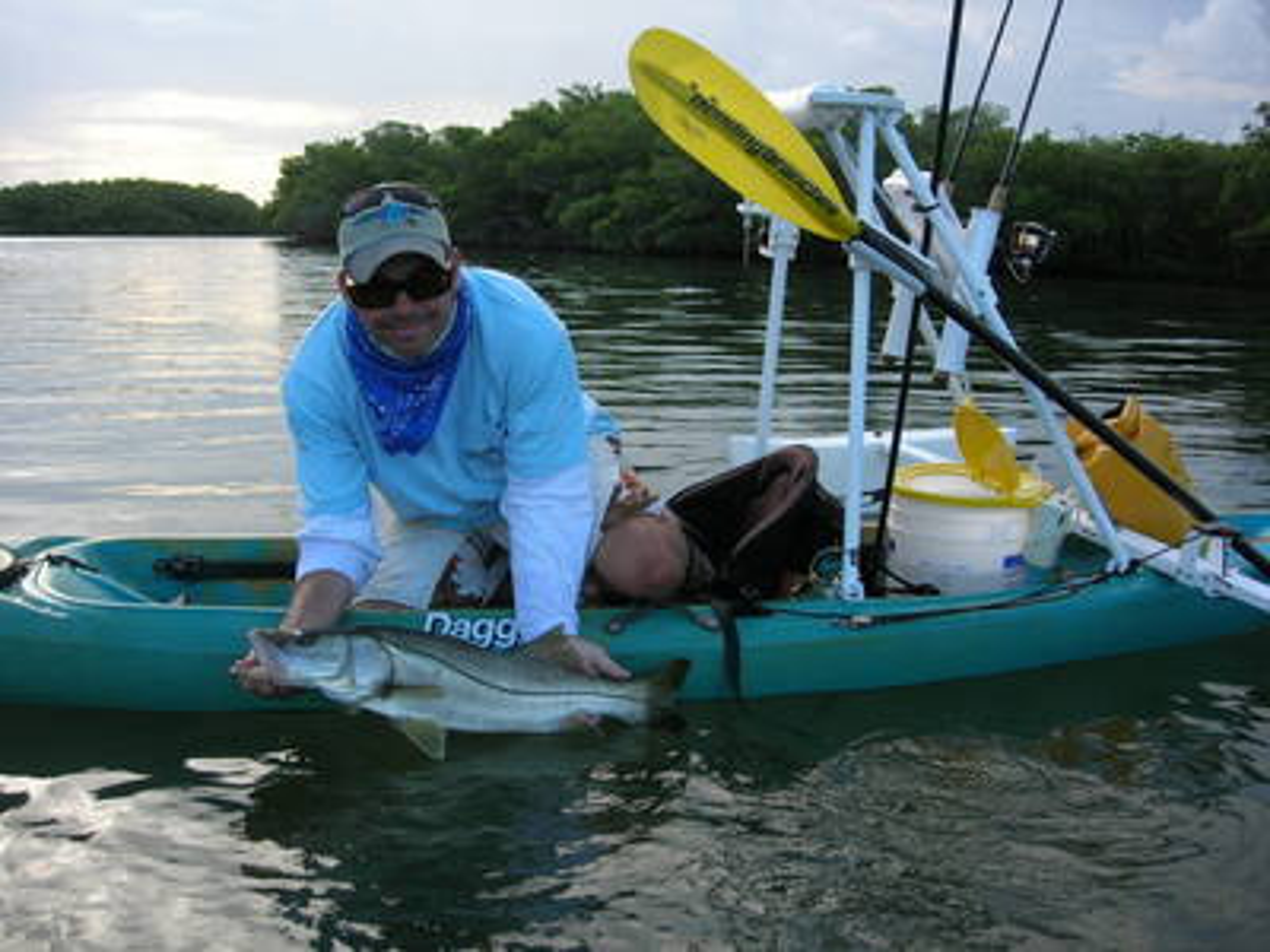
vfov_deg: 37.7
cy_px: 476
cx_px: 635
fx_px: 1394
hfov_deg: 49.0
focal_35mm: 38
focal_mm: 7.8
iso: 64
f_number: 2.8
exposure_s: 1/187
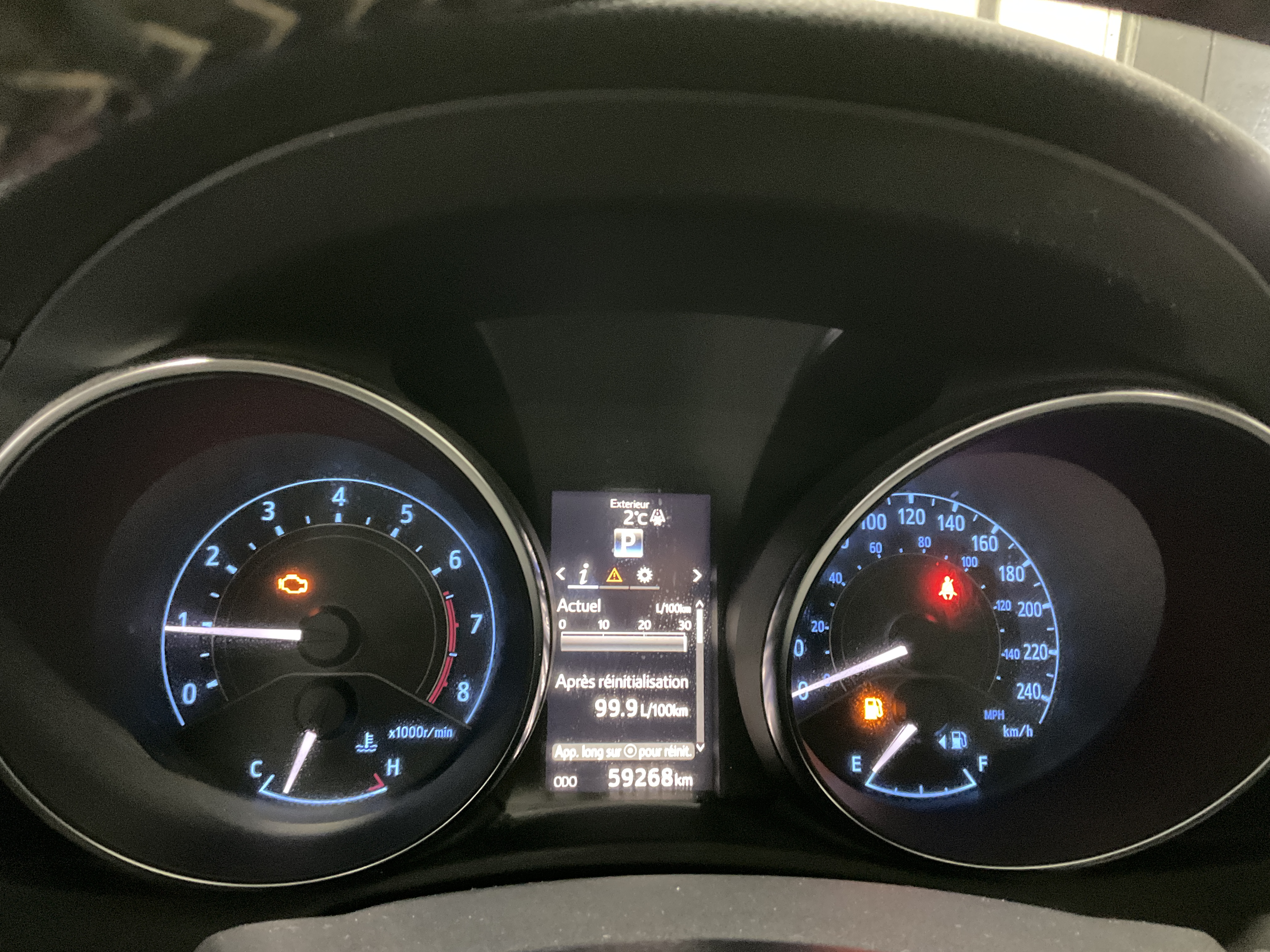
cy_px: 476
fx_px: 1064
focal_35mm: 29
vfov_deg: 48.2
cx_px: 635
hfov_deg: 61.7
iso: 500
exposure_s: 1/24
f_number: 1.8
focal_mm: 3
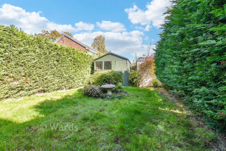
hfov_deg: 71.5
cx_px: 113
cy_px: 76
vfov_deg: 51.3
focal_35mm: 25
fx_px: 157
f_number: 8
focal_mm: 17
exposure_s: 1/80
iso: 160
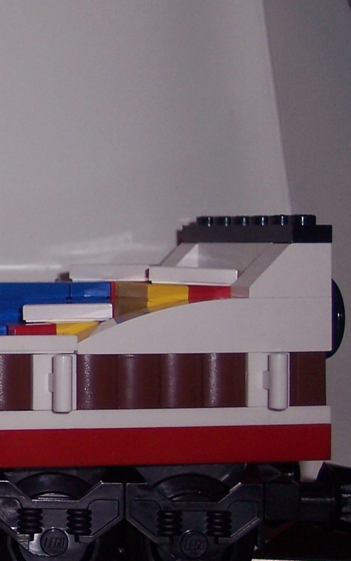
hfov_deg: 9.2
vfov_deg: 15.3
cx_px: -261
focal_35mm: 137
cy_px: 258
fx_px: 2097
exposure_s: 1/60
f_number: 3.4
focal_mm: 10.7
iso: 100
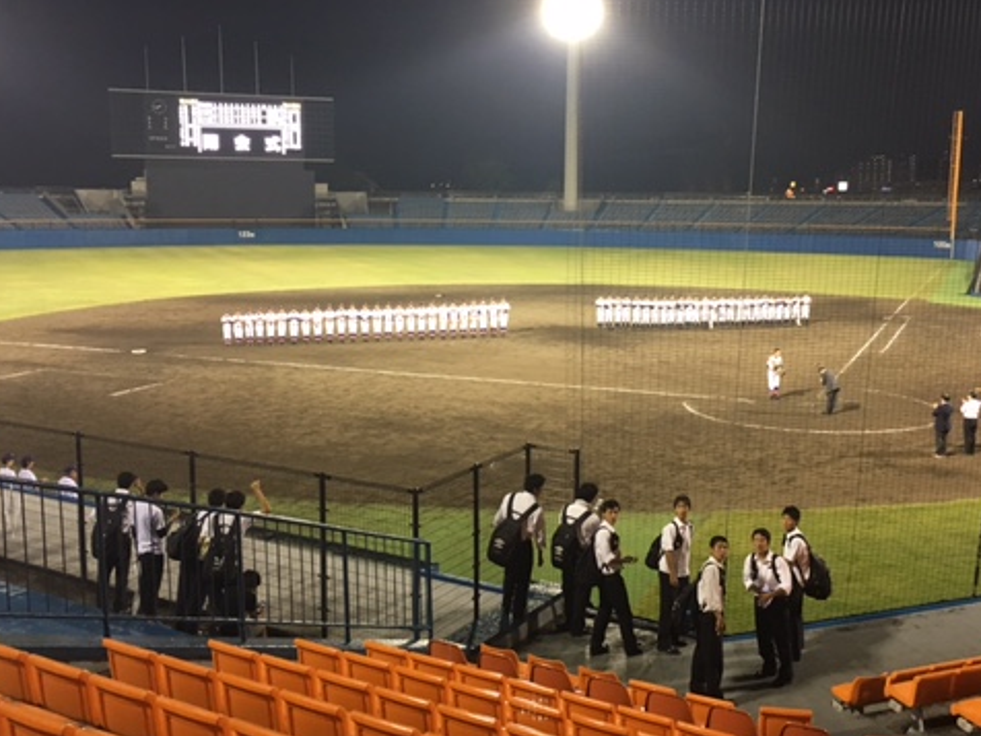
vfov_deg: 36.8
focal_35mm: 39
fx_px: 1105
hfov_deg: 47.8
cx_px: 534
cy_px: 363
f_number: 2.2
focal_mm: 4.15
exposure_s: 1/30
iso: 100
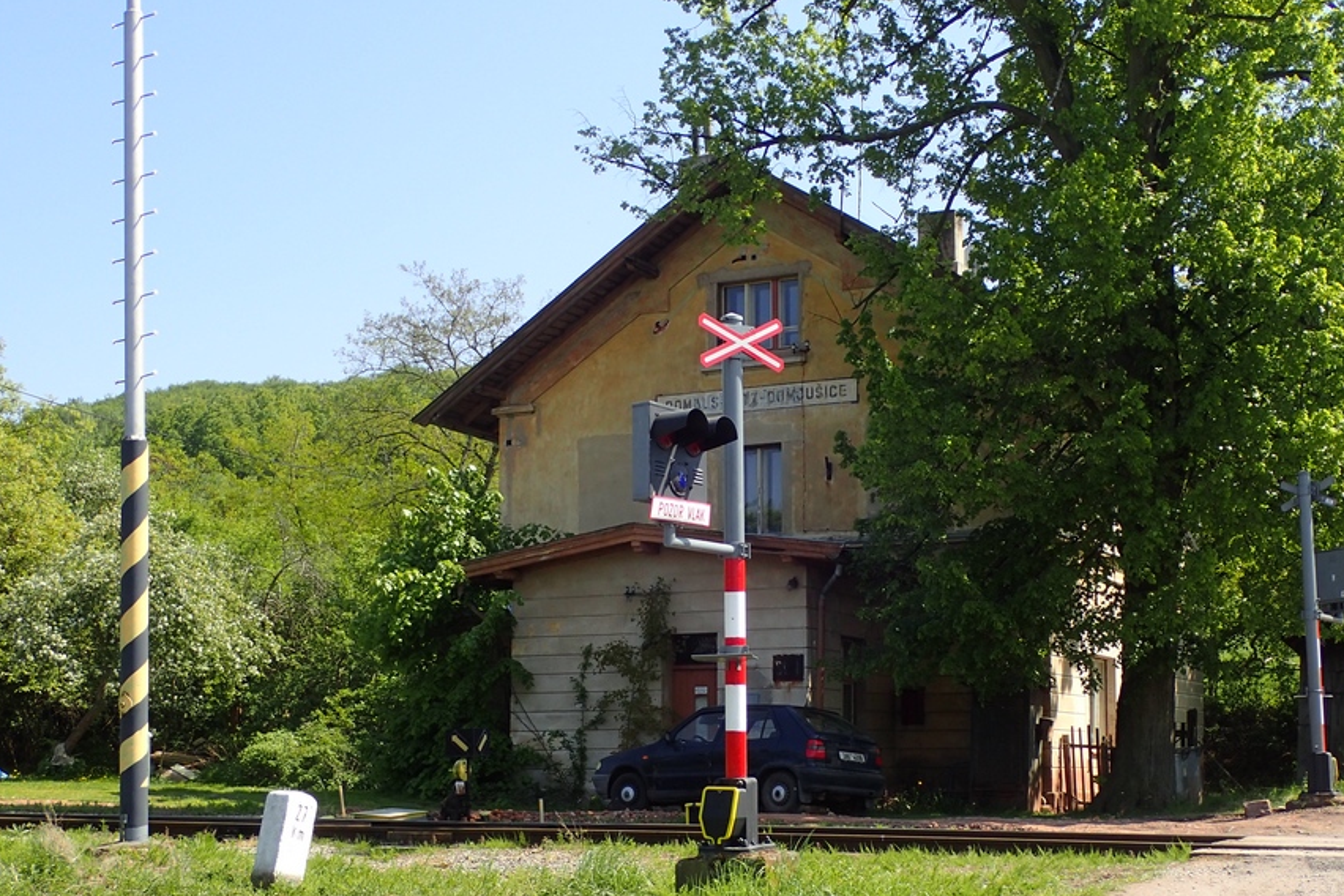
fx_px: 1867
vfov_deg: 27.0
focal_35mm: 50
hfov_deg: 39.5
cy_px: 522
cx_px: 787
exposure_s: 1/400
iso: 100
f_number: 4
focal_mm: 7.34
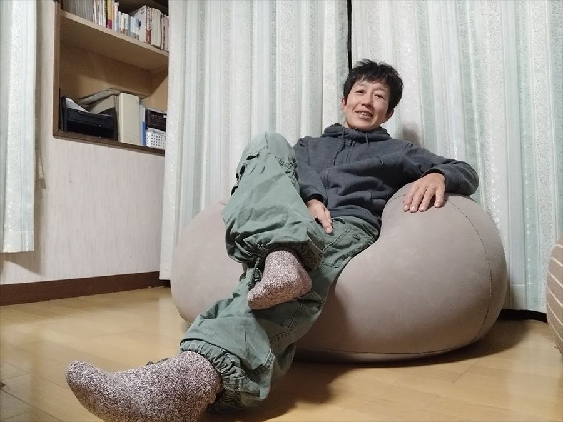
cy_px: 211
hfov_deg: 81.7
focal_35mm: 20
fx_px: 325
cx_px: 282
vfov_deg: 66.0
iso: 500
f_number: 2.45
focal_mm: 3.49
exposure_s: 1/20
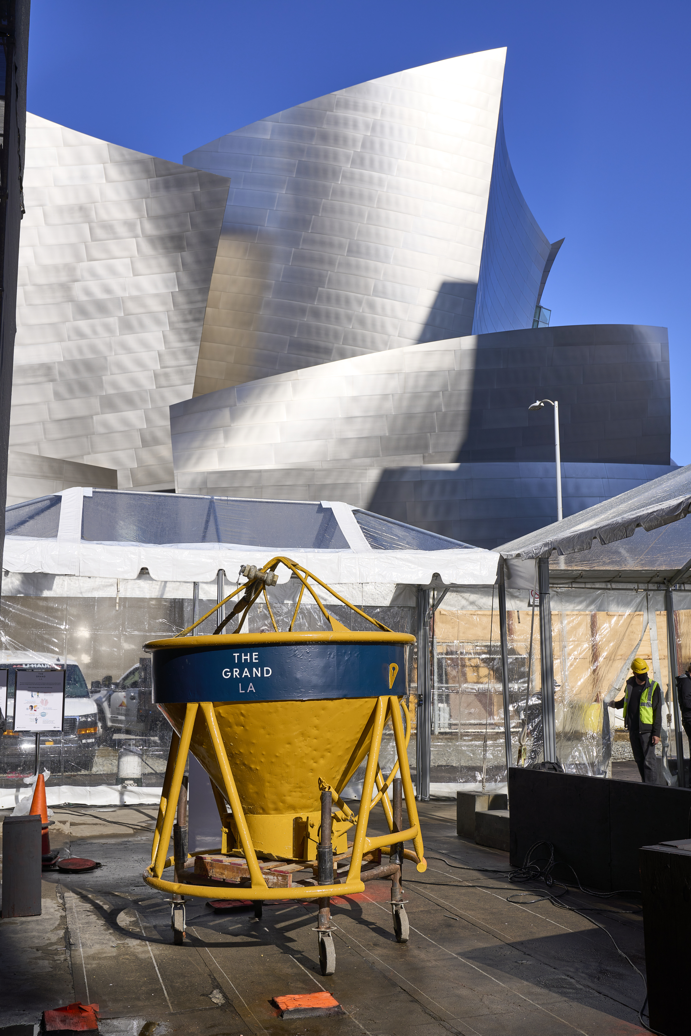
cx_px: 346
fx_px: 1008
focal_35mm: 35
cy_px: 518
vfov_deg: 54.4
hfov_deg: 37.9
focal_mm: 35
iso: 160
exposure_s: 1/1250
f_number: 5.6
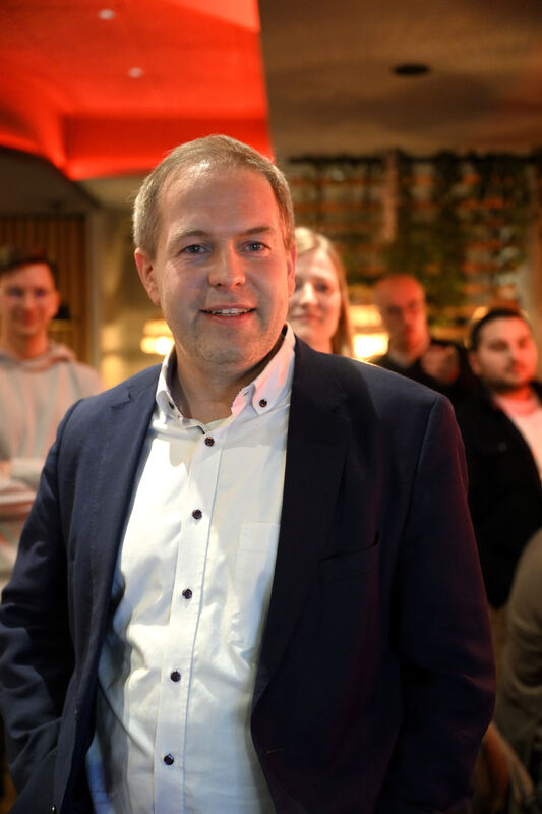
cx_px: 271
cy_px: 407
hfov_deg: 33.4
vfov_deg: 48.5
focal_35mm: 40
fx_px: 904
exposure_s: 1/50
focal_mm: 40
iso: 2500
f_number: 2.8
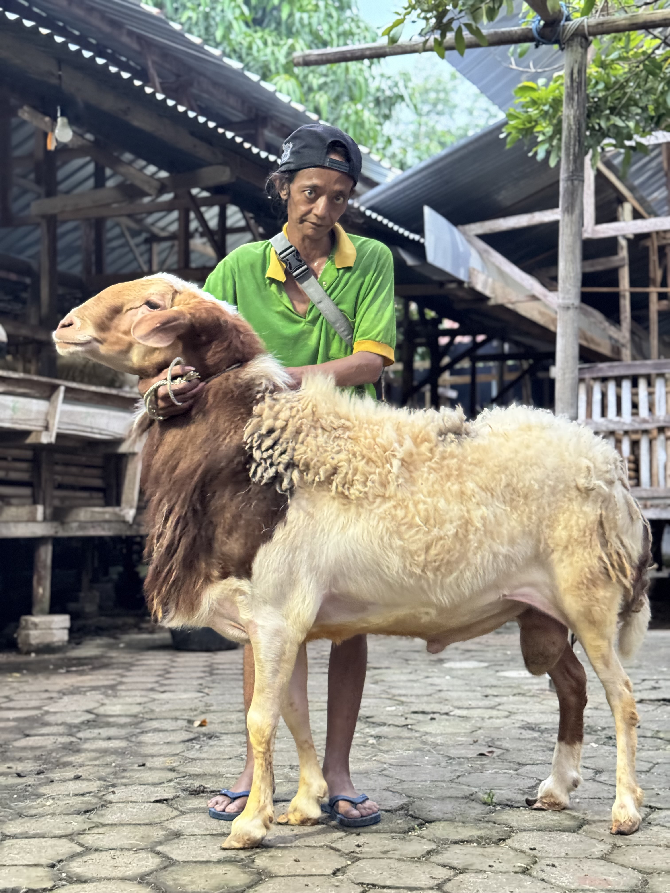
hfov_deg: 30.3
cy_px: 446
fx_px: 1239
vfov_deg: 39.7
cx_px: 335
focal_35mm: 48
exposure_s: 1/25
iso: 640
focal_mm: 6.76
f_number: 1.78
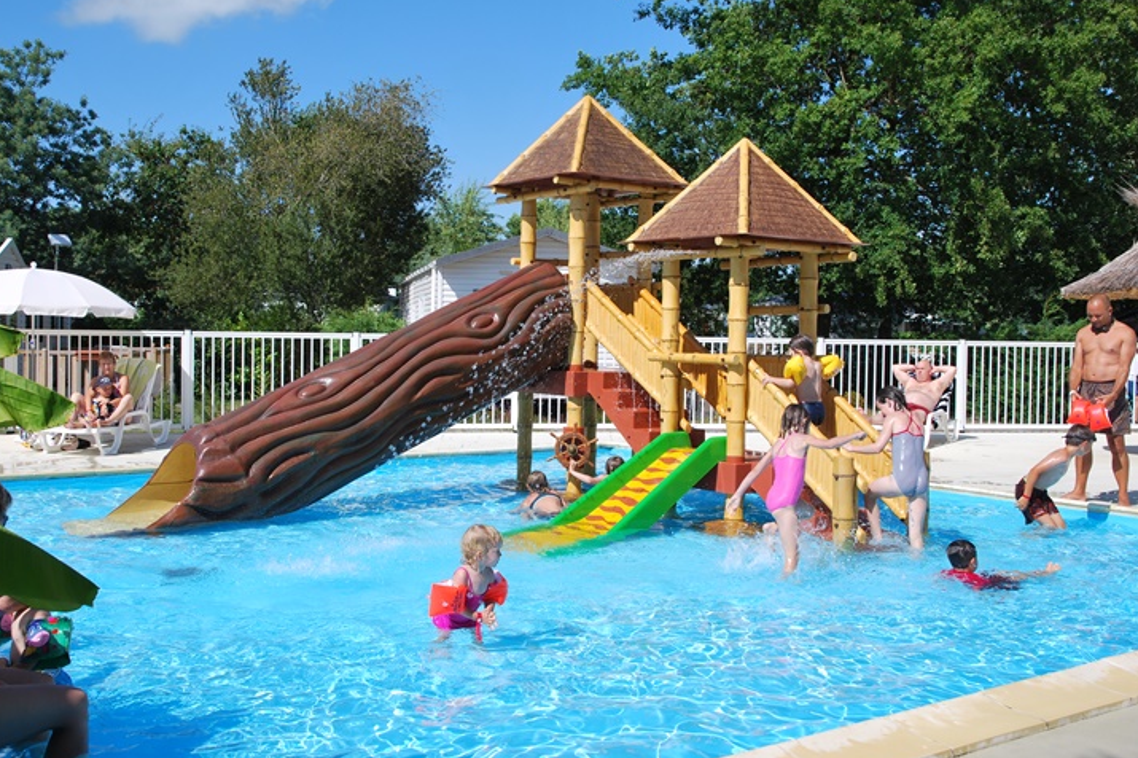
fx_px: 1169
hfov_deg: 51.9
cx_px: 536
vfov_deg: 35.9
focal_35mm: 37
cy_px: 360
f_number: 8
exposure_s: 1/250
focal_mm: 22
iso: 100
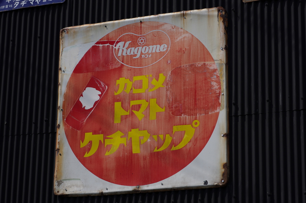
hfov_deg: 19.5
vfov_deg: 13.0
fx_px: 891
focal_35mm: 105
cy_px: 102
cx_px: 153
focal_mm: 70
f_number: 4
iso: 100
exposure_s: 1/2000
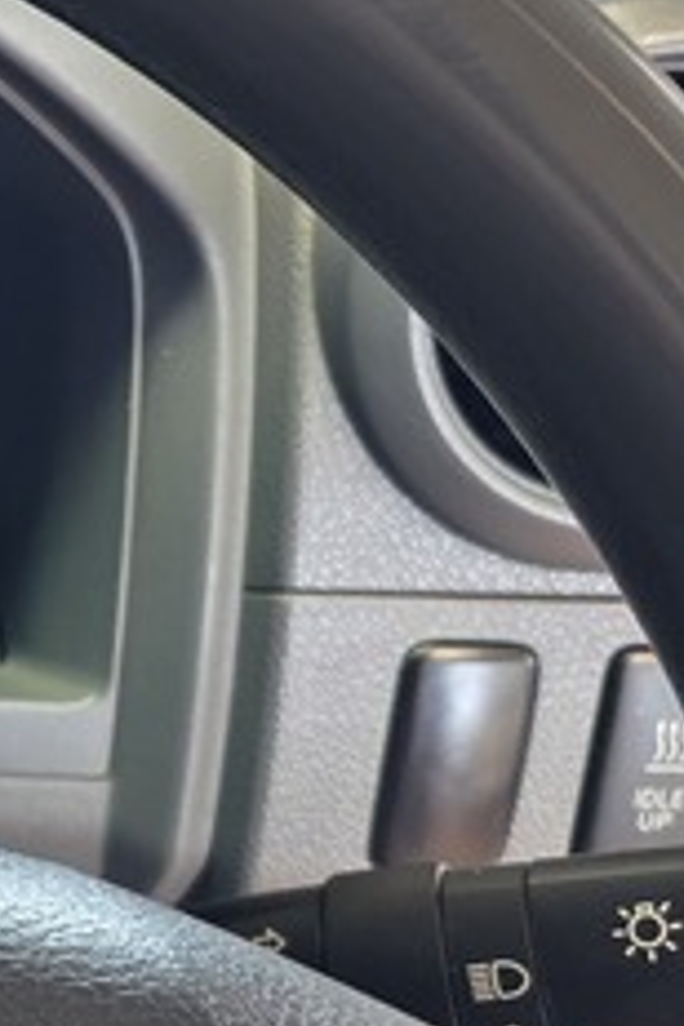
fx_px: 3021
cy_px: 591
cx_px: -977
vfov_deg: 19.3
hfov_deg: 10.9
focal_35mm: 106
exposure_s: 1/50
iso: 160
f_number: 1.7
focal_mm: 6.25
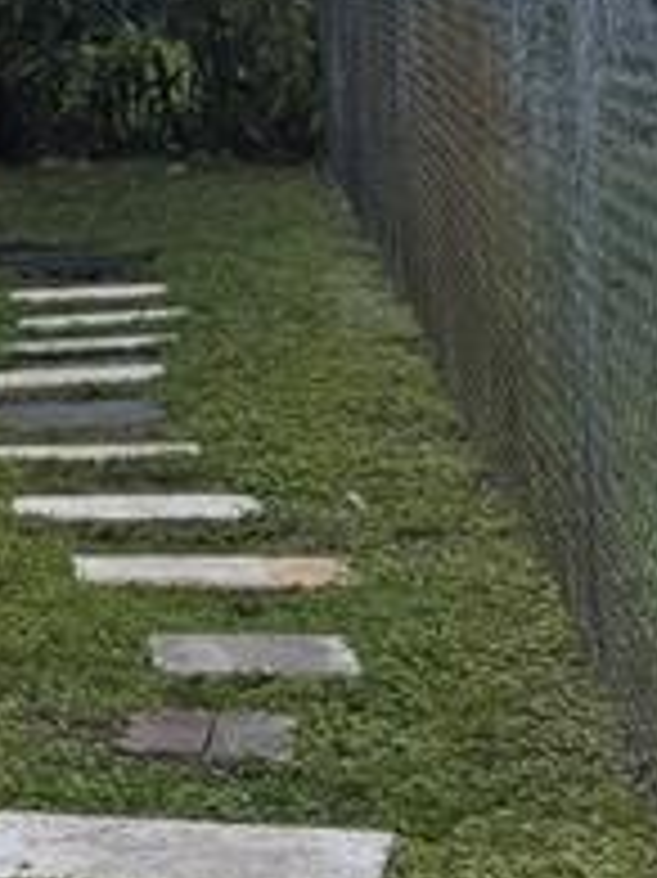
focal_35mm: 148
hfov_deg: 9.6
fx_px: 3749
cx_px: -472
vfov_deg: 13.3
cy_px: 149
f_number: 1.78
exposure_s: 1/3279
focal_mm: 6.76
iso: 100
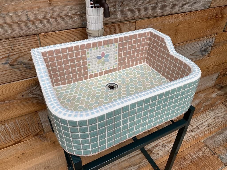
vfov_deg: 53.1
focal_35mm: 26
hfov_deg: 67.3
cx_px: 114
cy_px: 85
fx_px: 170
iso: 32
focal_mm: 4.25
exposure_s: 1/309
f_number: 1.8
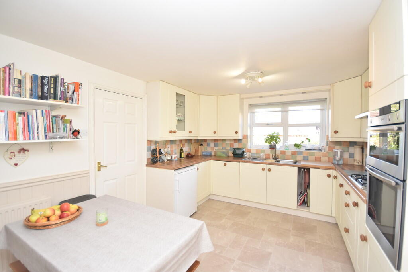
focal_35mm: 15
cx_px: 204
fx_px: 170
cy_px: 136
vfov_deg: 77.3
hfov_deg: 100.4
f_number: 4.5
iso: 800
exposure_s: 1/160
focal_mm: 10
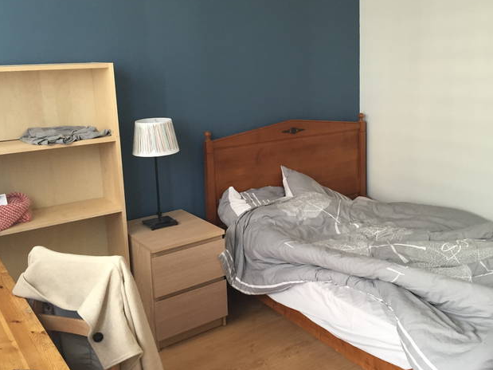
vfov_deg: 38.5
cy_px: 155
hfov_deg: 49.9
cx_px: 286
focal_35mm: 37
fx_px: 527
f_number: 2.2
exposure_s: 1/30
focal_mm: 4.15
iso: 100
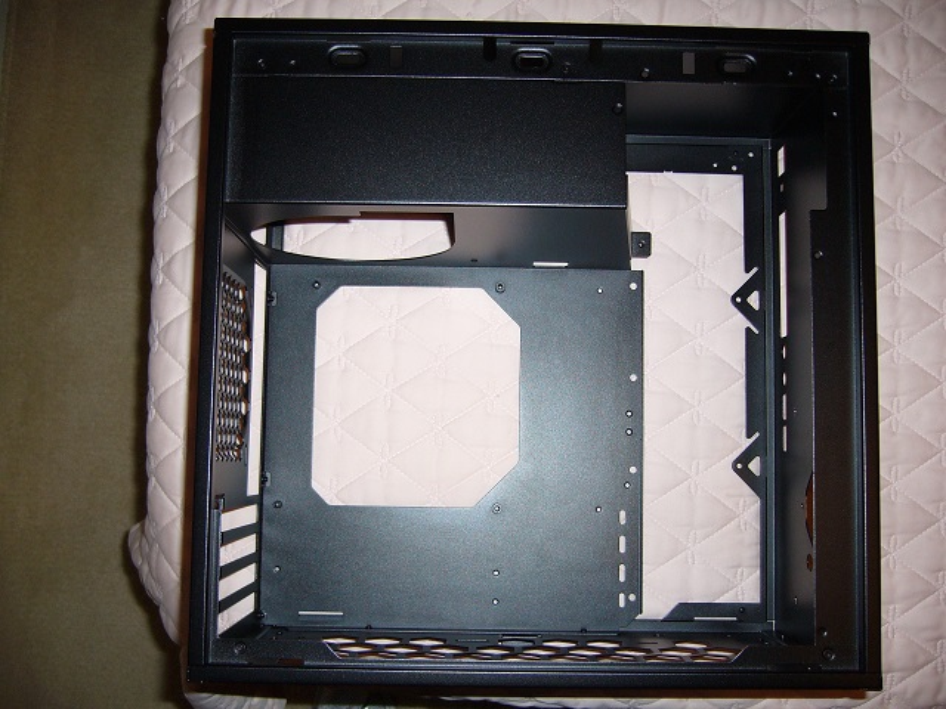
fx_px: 956
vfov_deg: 40.7
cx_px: 473
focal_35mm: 35
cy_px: 354
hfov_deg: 52.6
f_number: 2.8
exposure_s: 1/30
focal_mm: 5.8
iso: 100
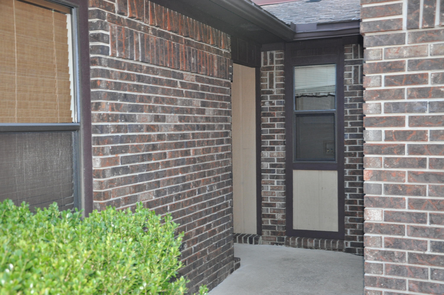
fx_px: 517
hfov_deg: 46.5
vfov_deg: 31.8
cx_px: 222
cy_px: 148
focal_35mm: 42
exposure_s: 1/60
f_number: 4
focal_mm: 28
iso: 800
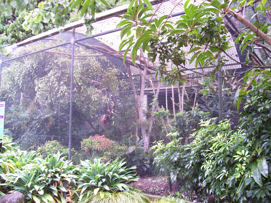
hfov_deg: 54.0
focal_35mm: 34
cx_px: 136
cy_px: 102
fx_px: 266
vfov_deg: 41.8
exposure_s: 1/41
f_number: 2.7
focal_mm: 5.6
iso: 80
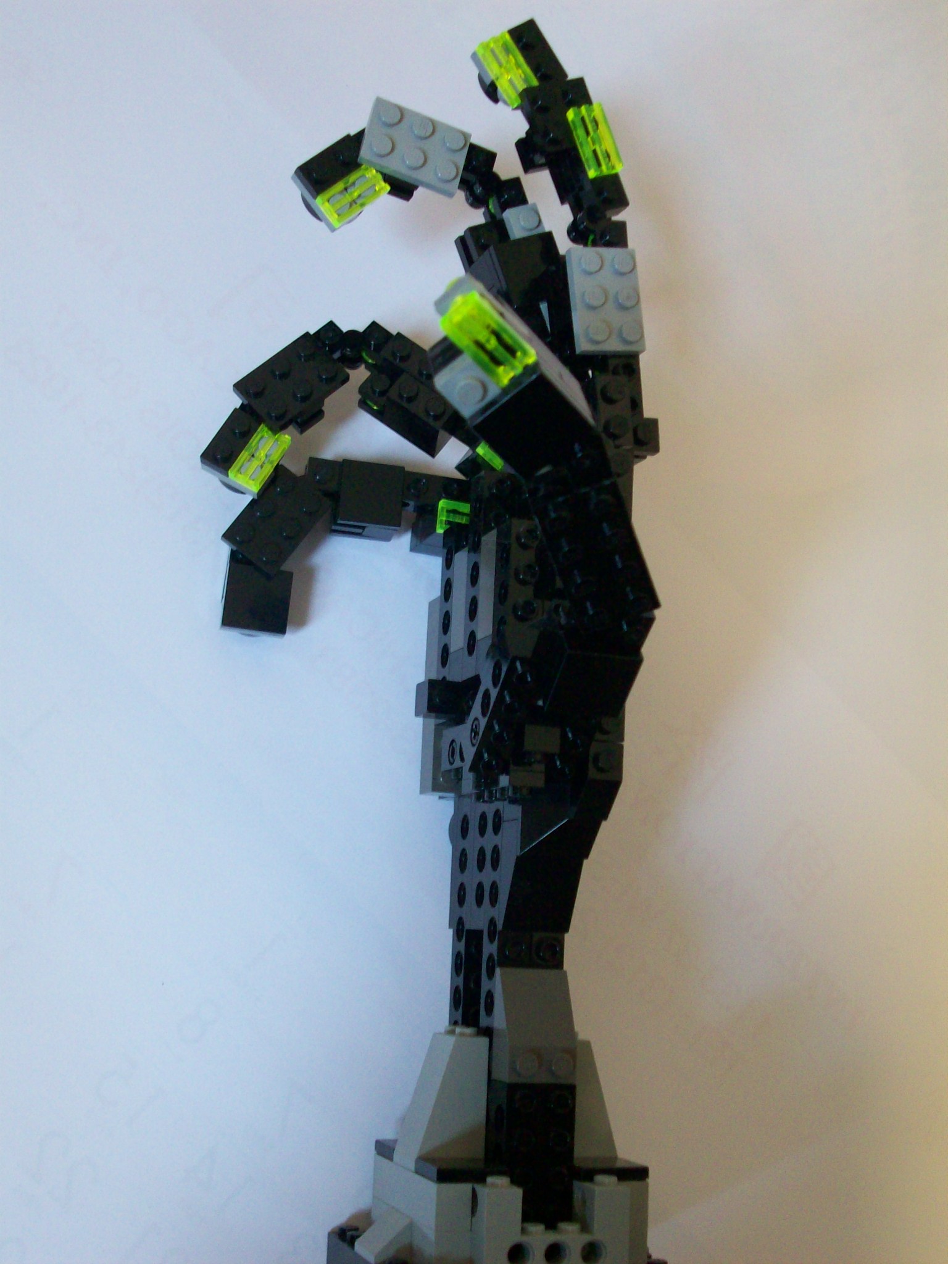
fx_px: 1680
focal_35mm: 46
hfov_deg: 31.5
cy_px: 632
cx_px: 474
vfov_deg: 41.2
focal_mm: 7.6
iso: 160
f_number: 3.1
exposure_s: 1/13.2
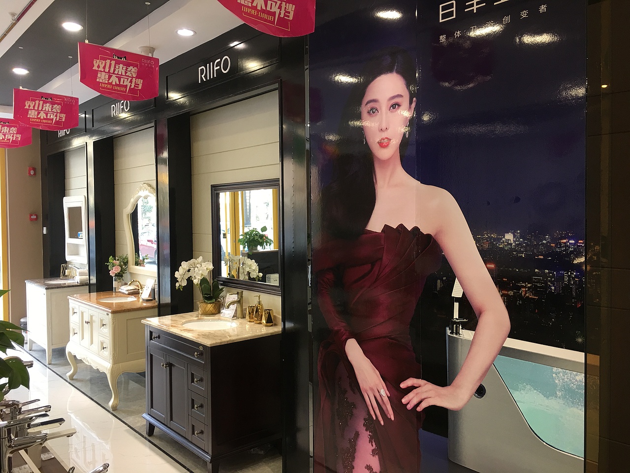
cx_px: 315
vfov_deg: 48.2
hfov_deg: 61.7
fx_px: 528
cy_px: 236
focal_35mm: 29
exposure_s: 1/33
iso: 32
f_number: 2.2
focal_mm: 4.15
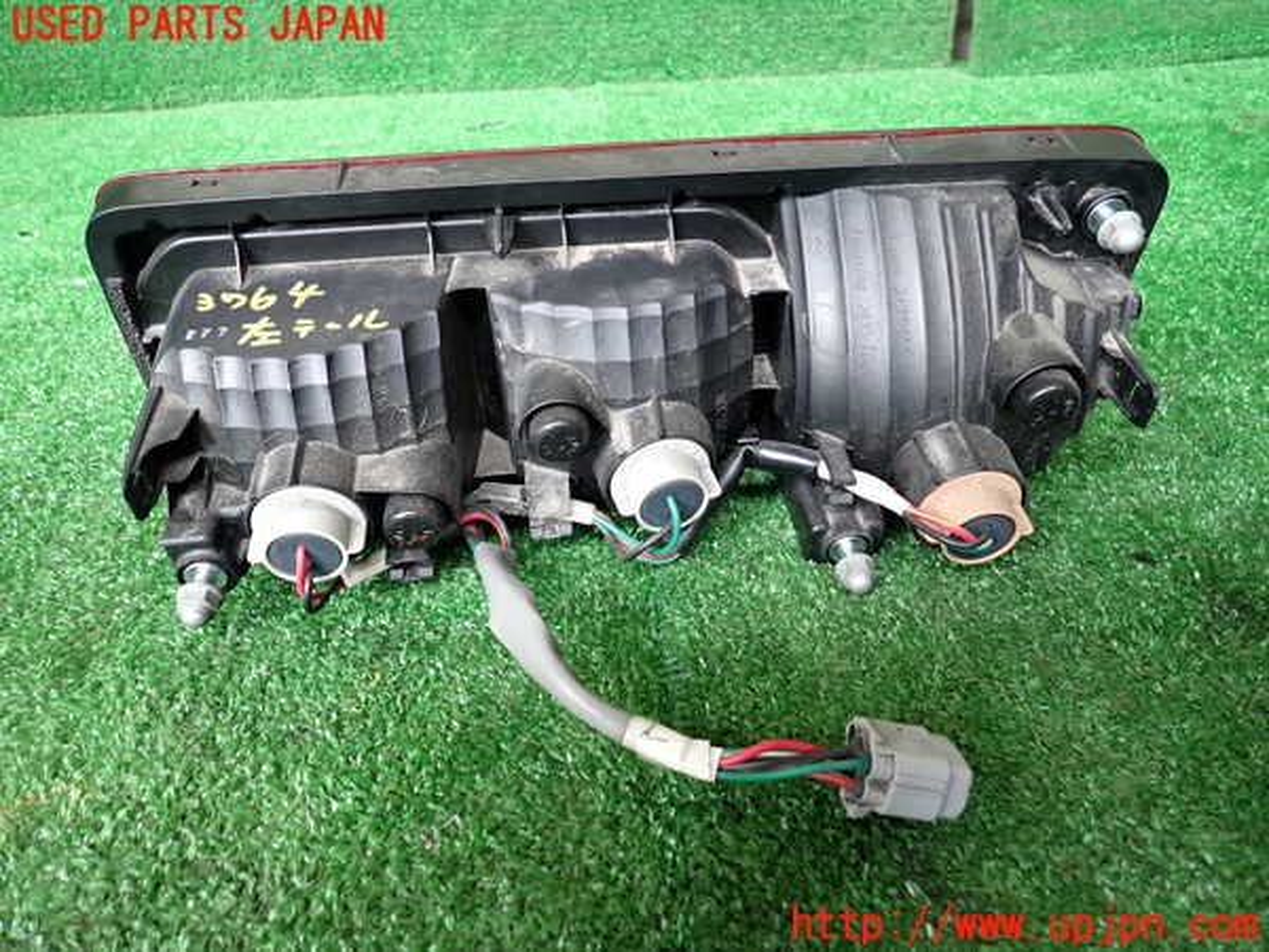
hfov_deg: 69.4
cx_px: 634
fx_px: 916
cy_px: 476
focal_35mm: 25
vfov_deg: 54.9
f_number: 2
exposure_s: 1/30
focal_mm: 4.5
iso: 200
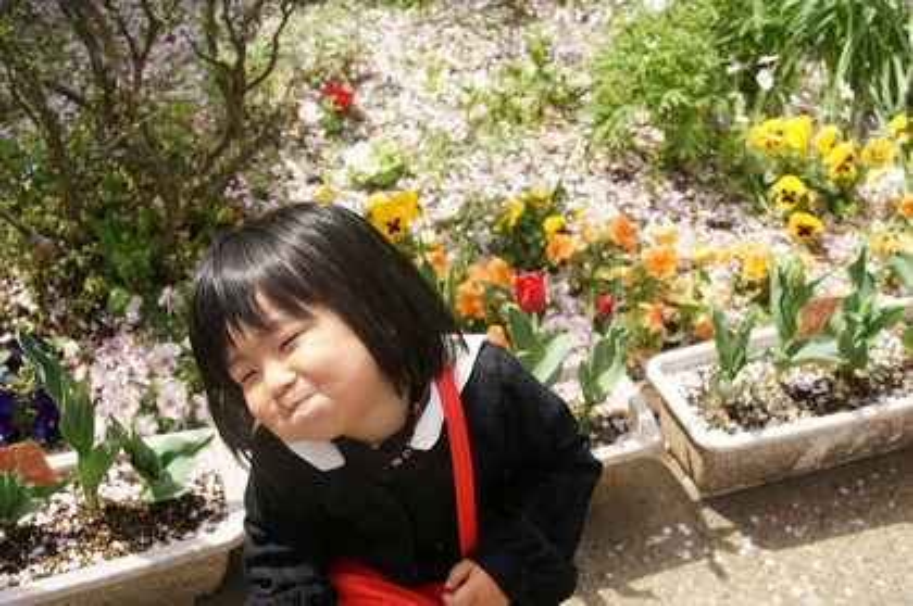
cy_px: 303
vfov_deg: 31.8
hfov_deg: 46.4
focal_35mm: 42
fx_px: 1064
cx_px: 456
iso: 200
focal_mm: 28
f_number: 6.3
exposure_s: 1/250
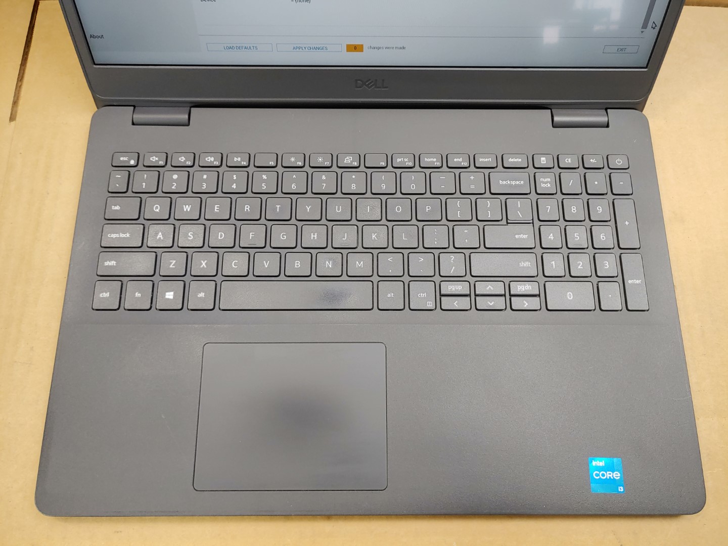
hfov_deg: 67.3
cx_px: 364
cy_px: 273
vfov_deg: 53.1
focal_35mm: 26
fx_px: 547
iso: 100
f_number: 1.8
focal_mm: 4.36
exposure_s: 1/120
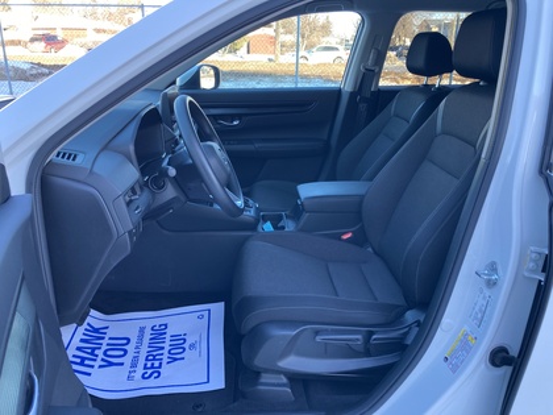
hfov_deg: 63.4
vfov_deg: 49.7
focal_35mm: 28
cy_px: 208
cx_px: 276
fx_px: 447
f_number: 1.8
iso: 50
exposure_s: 1/121
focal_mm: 3.99
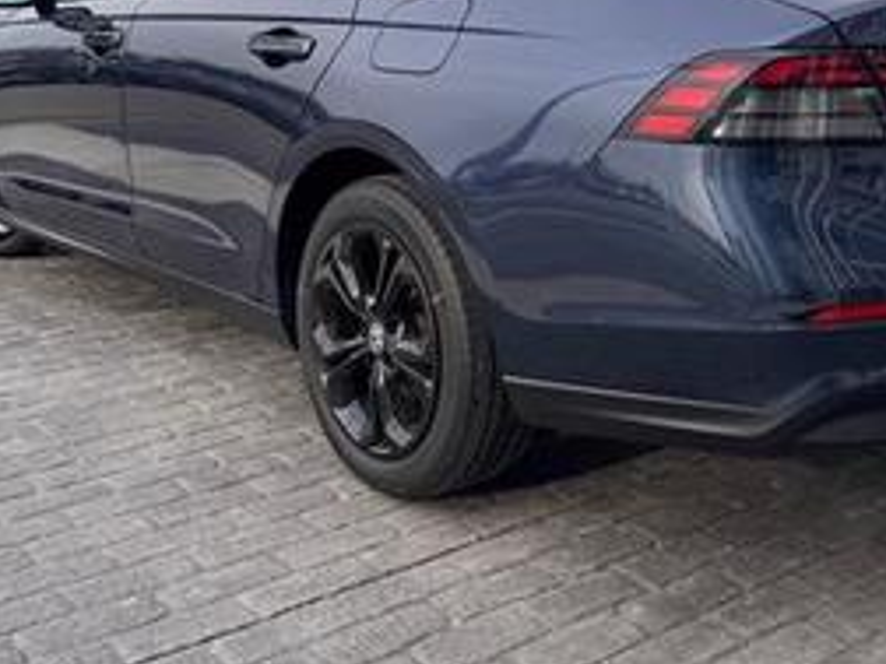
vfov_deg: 29.8
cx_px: 538
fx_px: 1229
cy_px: 165
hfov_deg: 39.5
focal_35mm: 48
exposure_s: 1/1721
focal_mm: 6.76
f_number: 1.78
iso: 80
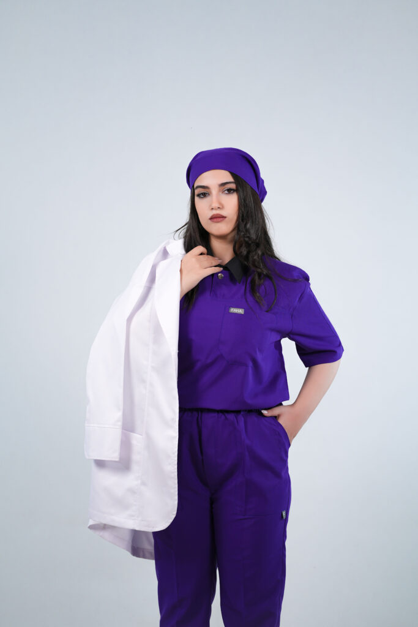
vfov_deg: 19.5
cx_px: 209
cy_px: 314
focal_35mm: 105
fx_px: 1828
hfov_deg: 13.0
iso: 320
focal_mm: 105
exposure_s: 1/320
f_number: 2.8
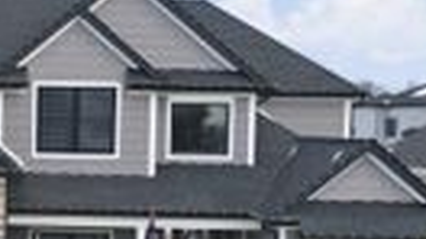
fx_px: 1117
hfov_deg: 20.7
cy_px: 187
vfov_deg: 12.2
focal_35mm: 99
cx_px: -29
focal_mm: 6.7
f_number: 1.7
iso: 110
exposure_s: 1/2500
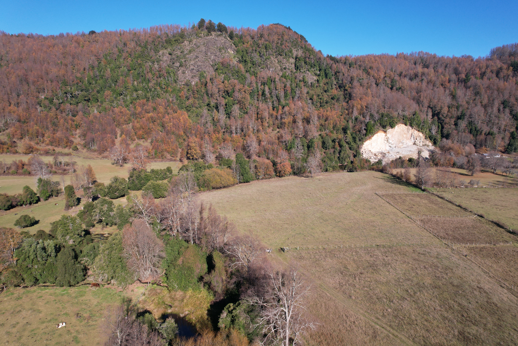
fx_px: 317
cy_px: 173
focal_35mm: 22
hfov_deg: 78.6
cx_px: 259
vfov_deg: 57.2
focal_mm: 8.38
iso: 100
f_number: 2.8
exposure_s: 1/1250
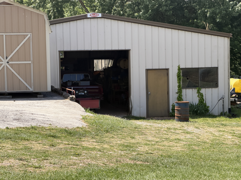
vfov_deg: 14.8
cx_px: 120
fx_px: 696
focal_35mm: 100
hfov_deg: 19.6
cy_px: 90
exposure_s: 1/638
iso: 40
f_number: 2.8
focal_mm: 16.89
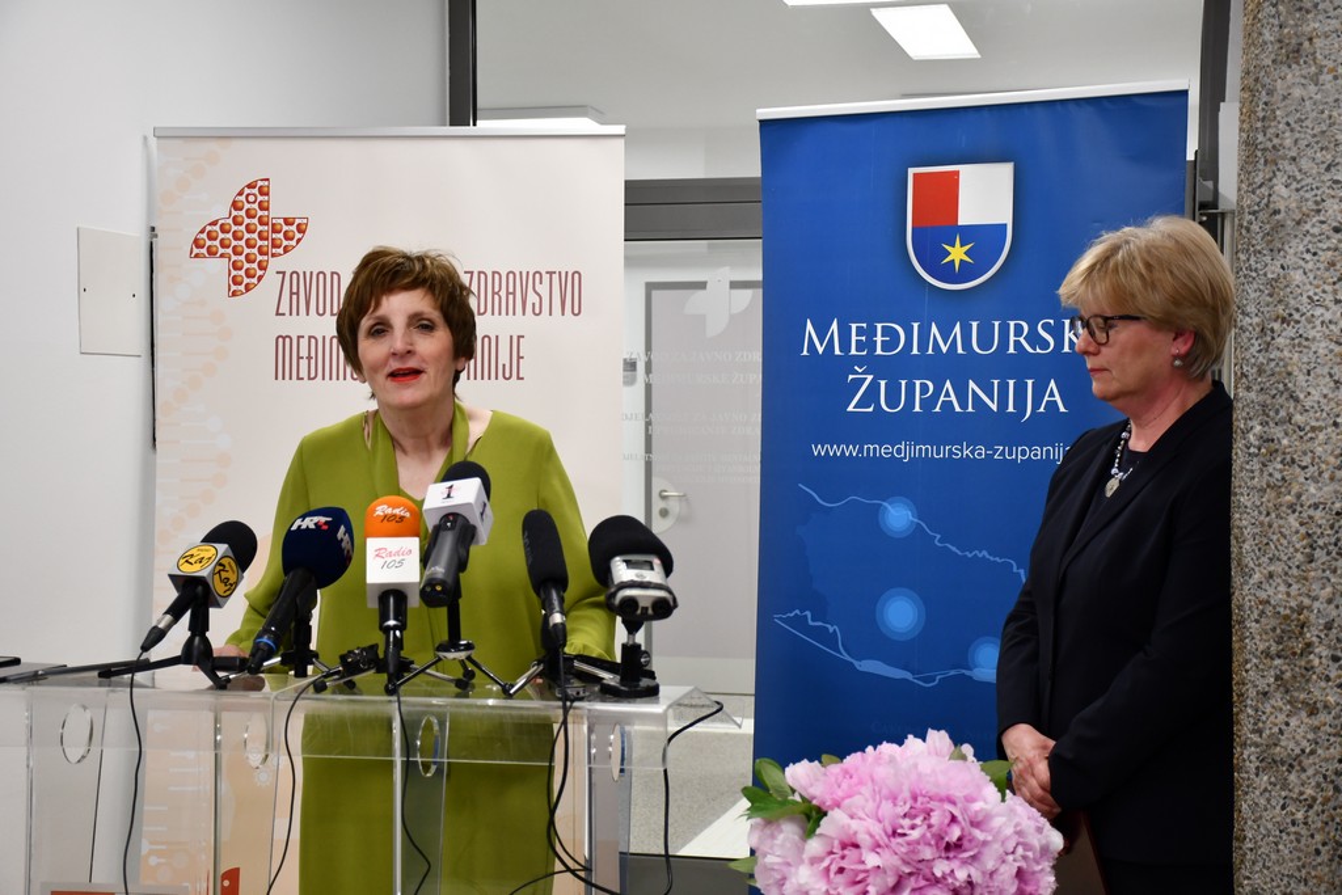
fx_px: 2125
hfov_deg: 35.0
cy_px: 448
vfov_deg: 23.8
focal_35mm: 57
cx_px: 671
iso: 900
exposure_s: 1/125
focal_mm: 38
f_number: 4.2
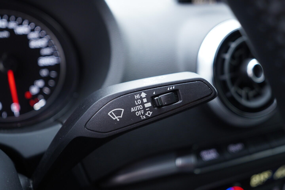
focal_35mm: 36
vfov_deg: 36.9
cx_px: 142
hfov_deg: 53.1
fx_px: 285
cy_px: 95
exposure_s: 1/40
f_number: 2.8
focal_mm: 24
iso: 400
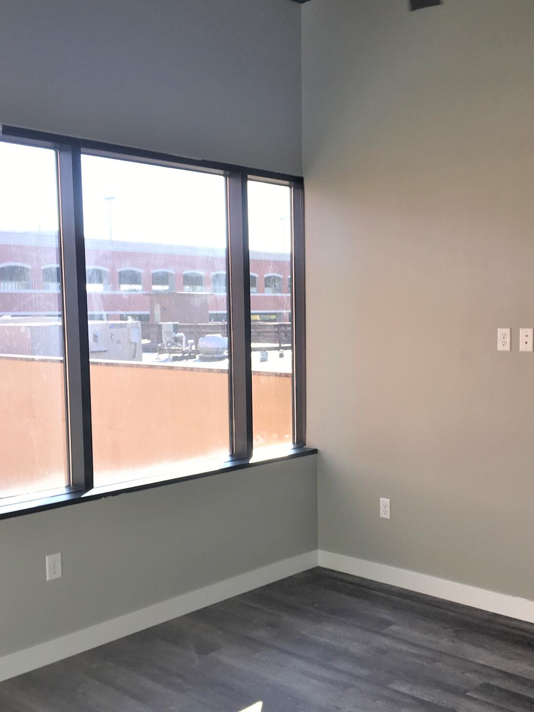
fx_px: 822
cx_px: 343
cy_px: 390
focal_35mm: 40
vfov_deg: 46.7
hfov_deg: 35.7
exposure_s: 1/60
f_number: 2.2
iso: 25
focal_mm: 4.15
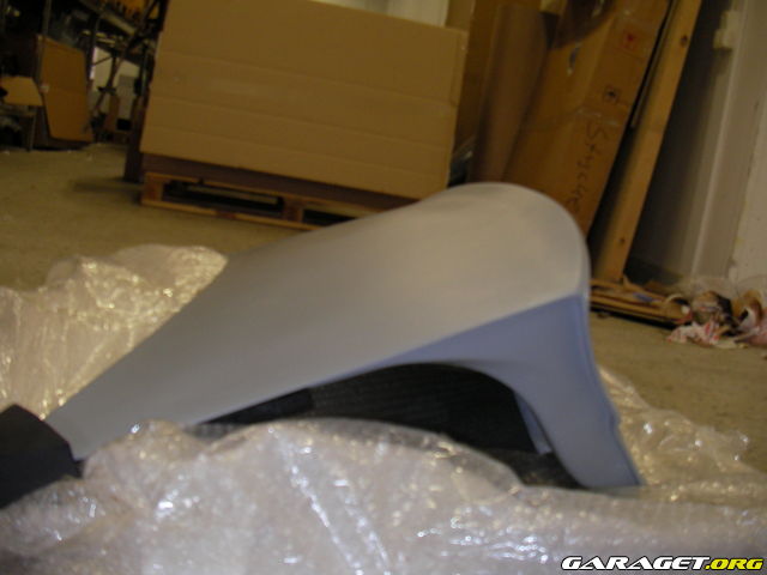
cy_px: 288
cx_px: 384
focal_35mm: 41
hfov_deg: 45.8
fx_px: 908
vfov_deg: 35.1
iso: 100
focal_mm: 6.3
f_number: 3.5
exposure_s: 1/30
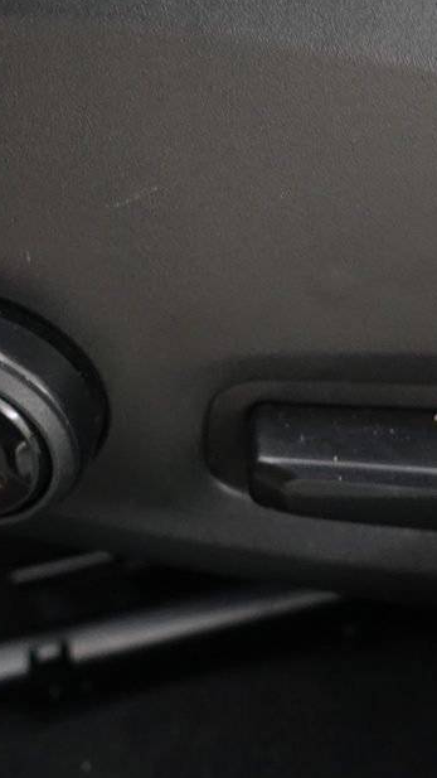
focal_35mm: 66
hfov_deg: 18.1
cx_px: 364
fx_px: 1360
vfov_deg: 31.5
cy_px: 232
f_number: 2.5
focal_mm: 8.8
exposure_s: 1/25
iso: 1000
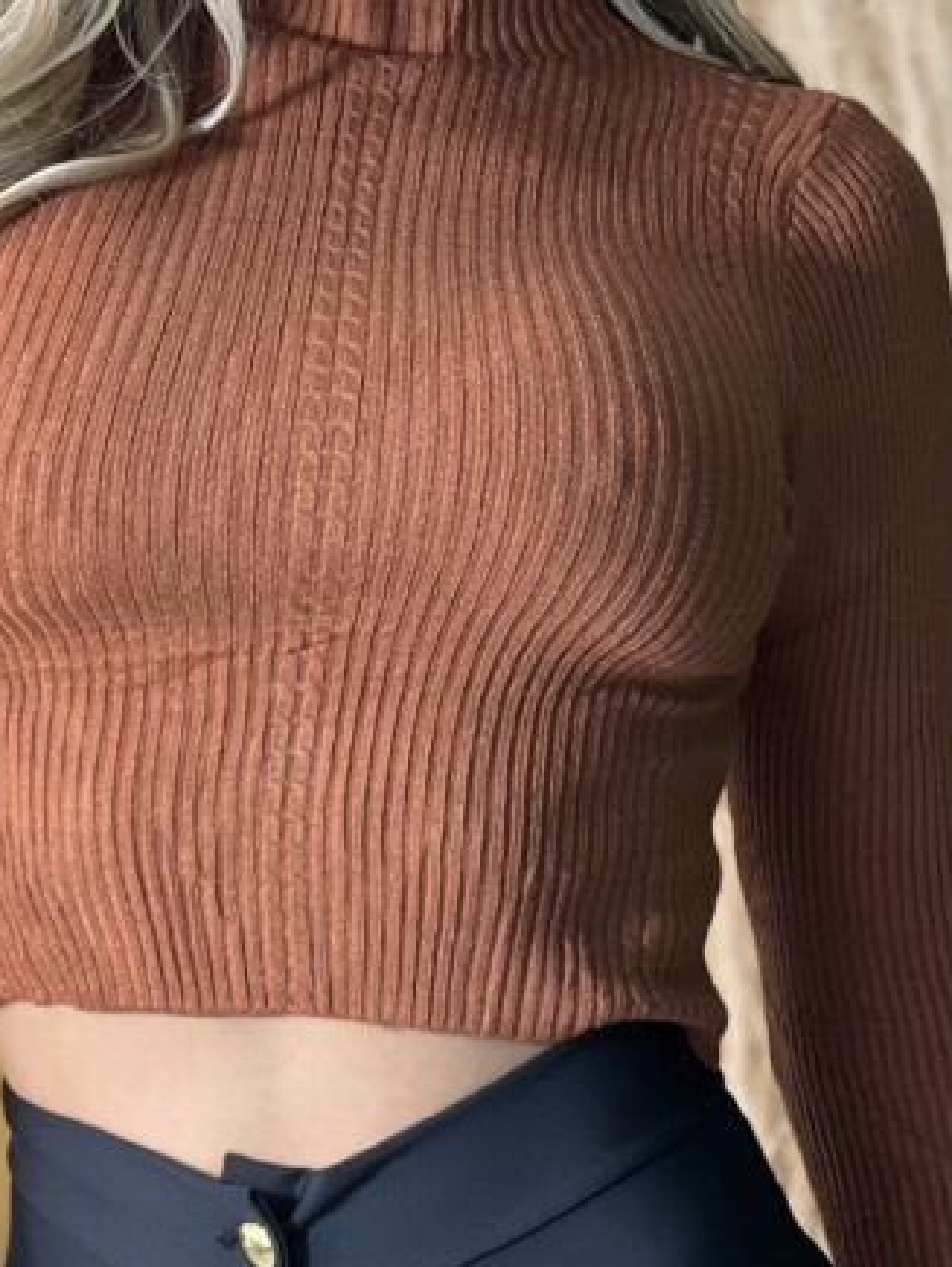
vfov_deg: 12.0
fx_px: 6042
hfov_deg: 9.0
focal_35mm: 165
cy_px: 462
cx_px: 416
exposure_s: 1/40
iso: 125
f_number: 2.8
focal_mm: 9
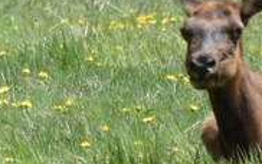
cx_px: -189
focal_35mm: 2154
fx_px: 15390
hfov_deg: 1.0
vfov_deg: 0.6
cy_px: -60
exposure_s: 1/640
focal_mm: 300
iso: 220
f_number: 5.6
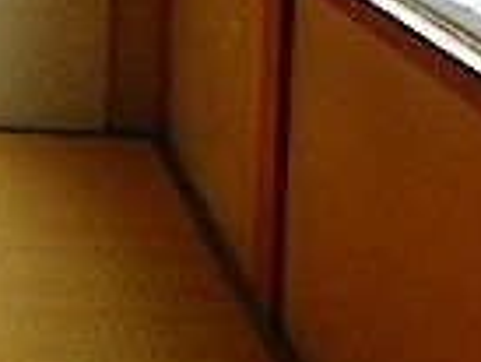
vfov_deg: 13.7
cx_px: -270
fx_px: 1363
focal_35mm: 98
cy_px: -260
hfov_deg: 17.6
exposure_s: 1/200
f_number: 3.5
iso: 125
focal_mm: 3.7
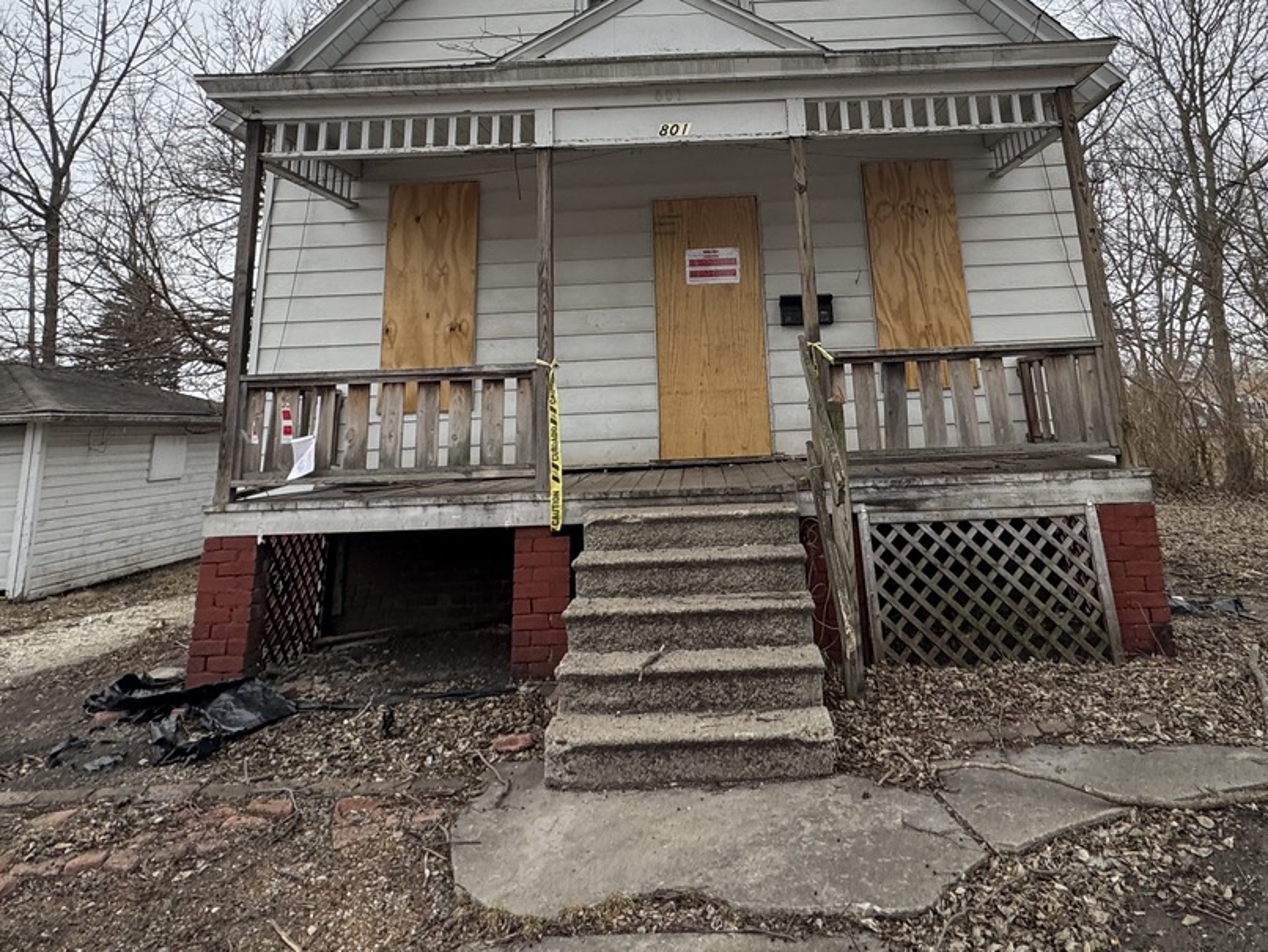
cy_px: 168
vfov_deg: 51.0
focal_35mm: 25
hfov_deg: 69.2
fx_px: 916
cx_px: 691
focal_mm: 2.22
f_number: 2.2
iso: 40
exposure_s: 1/435
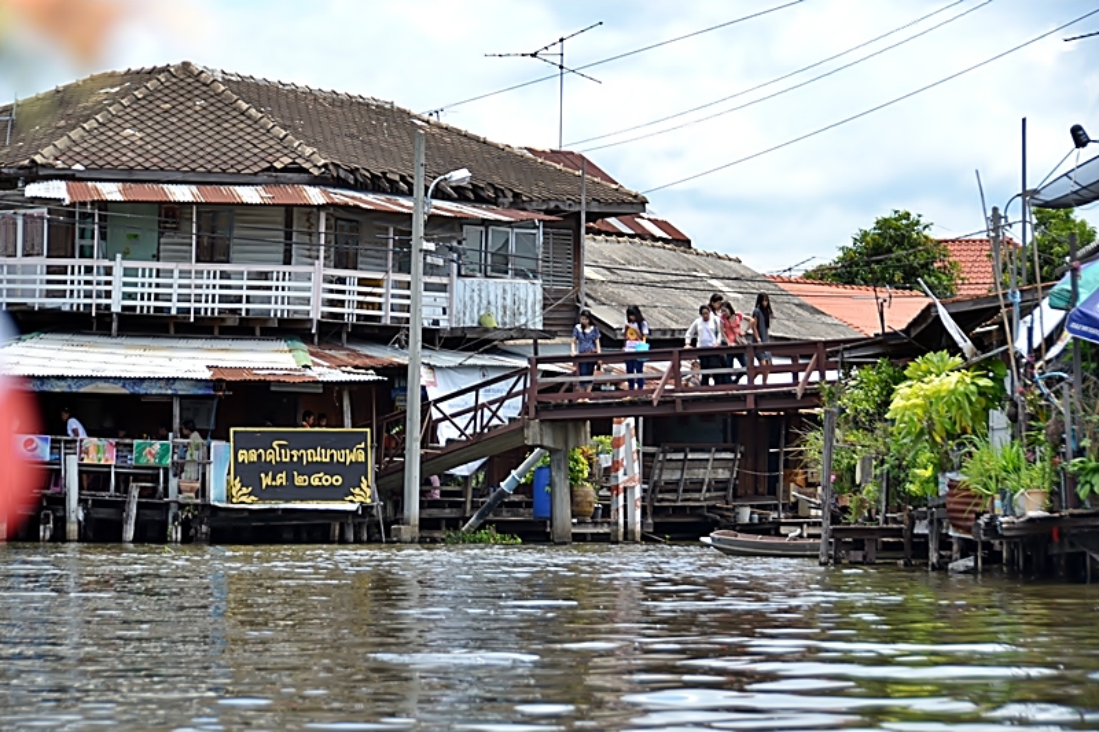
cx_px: 550
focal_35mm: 123
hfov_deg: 16.7
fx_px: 3754
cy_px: 366
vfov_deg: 11.1
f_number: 5
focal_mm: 82
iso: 100
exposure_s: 1/320
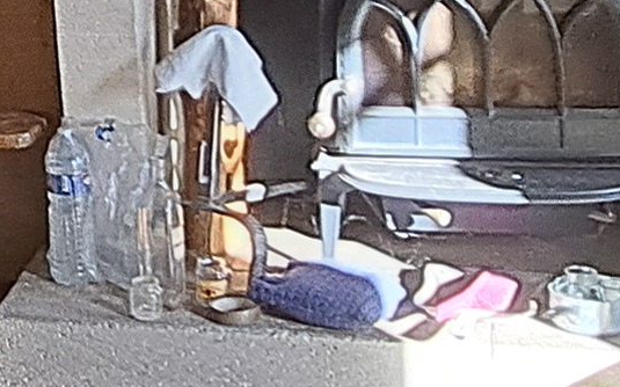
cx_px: -76
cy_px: -141
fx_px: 1740
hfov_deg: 19.3
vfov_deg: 12.2
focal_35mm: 103
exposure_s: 1/100
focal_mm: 1.74
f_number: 2.2
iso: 50
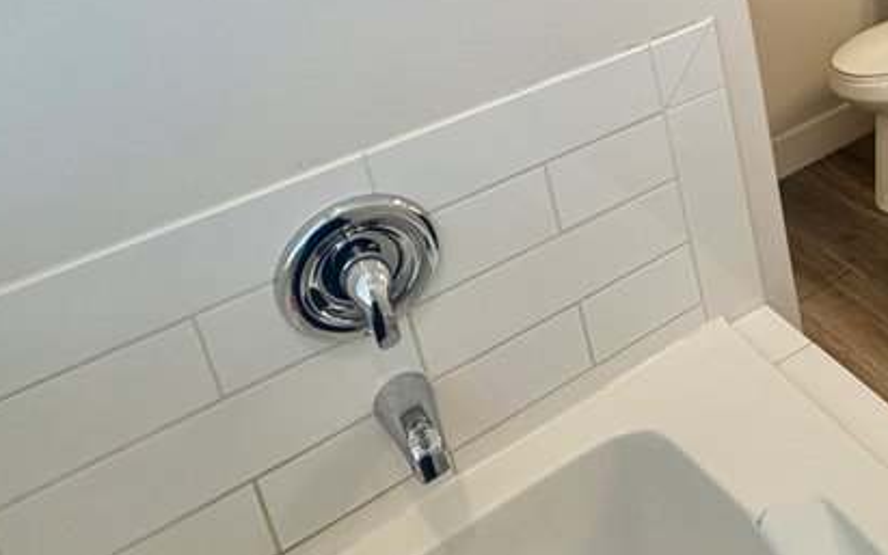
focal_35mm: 37
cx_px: 838
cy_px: -84
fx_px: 896
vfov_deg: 30.2
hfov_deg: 46.3
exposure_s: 1/120
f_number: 2.2
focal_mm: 2.22
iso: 160
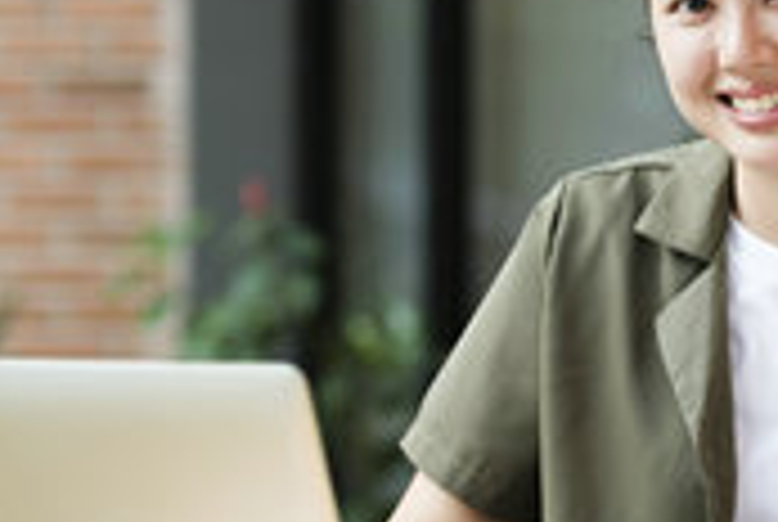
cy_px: 171
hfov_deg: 11.8
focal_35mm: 173
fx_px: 3745
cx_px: 742
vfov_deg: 8.0
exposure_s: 1/1000
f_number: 1.6
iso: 200
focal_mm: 50
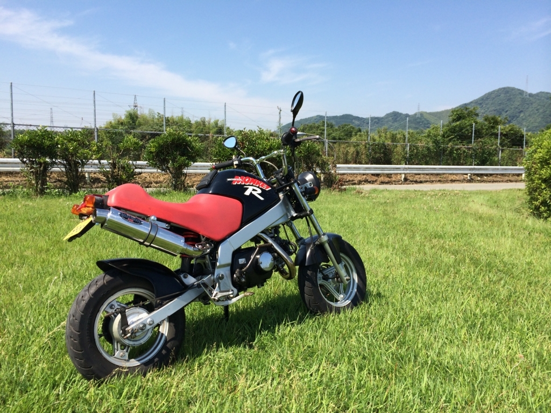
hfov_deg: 60.0
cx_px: 276
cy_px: 206
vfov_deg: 46.8
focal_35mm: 30
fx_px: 478
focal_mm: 4.12
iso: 32
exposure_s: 1/1786
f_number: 2.2
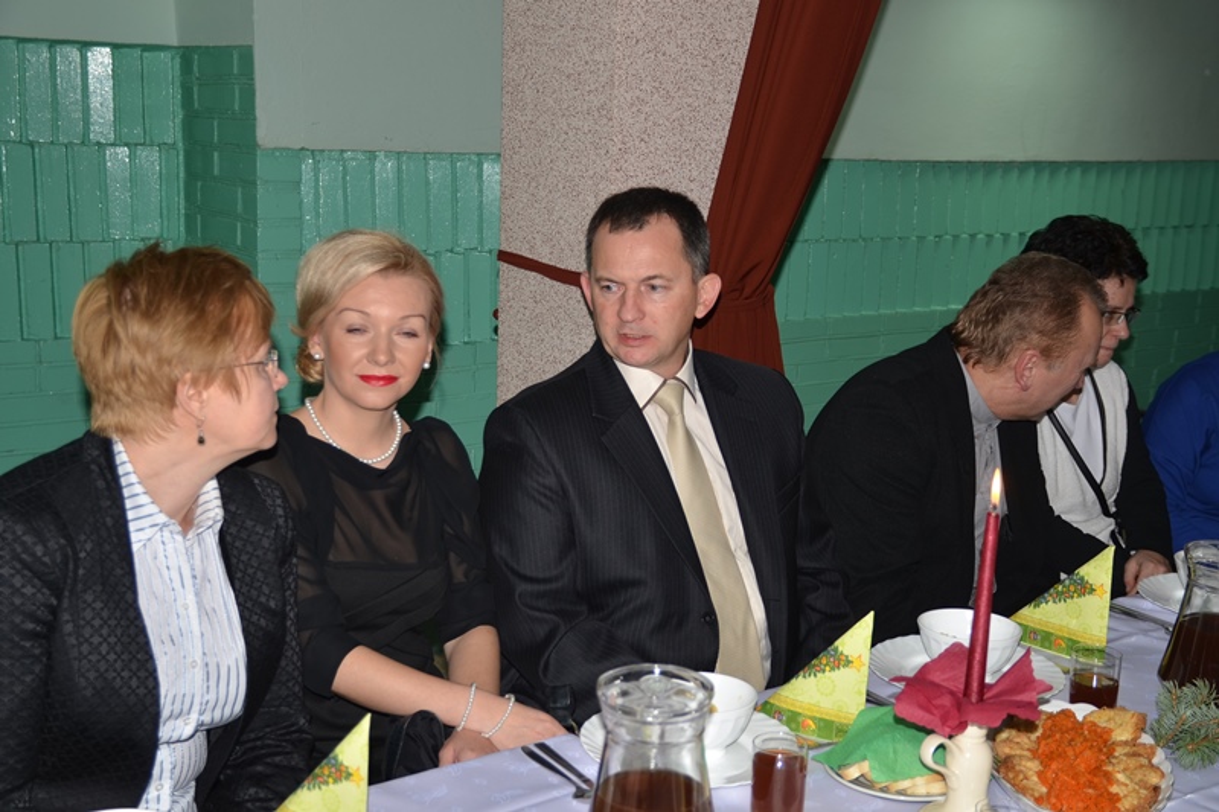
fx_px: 1422
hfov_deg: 46.4
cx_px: 610
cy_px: 406
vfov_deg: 31.9
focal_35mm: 42
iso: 100
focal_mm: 28
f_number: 4.2
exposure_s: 1/60
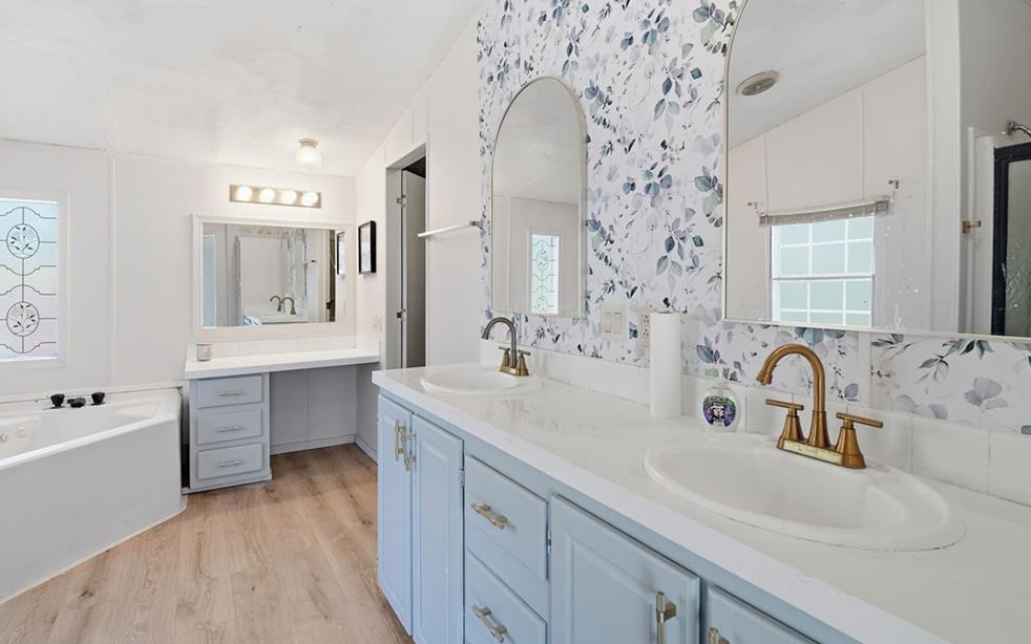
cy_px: 297
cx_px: 503
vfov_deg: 67.9
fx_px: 478
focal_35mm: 17
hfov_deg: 94.3
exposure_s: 1/100
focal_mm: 16
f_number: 9
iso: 320
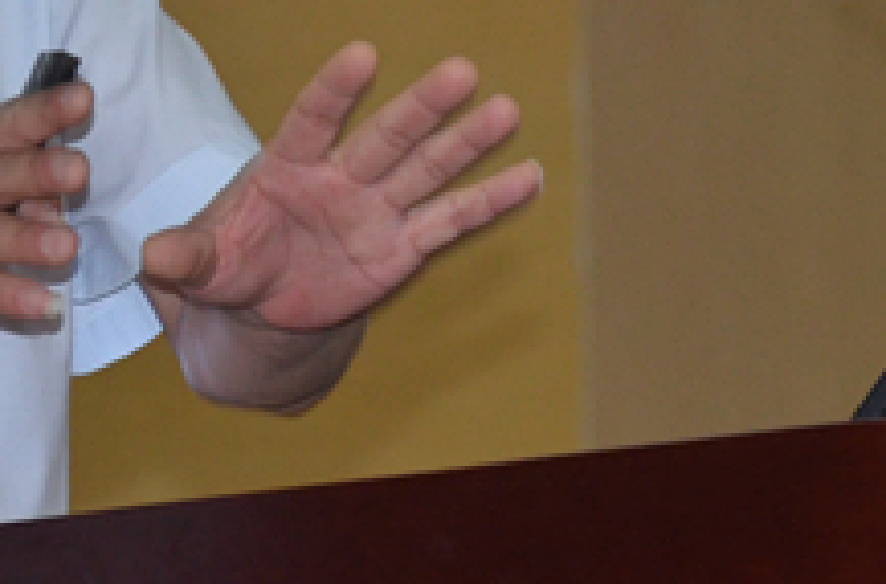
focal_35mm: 581
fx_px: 14244
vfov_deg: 2.3
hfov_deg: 3.6
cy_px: -169
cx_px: 225
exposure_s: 1/60
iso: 800
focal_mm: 105
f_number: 5.6
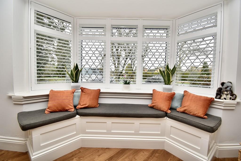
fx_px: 100
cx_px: 120
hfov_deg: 100.4
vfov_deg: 77.3
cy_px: 80
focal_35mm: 15
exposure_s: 1/60
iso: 200
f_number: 5
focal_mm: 10
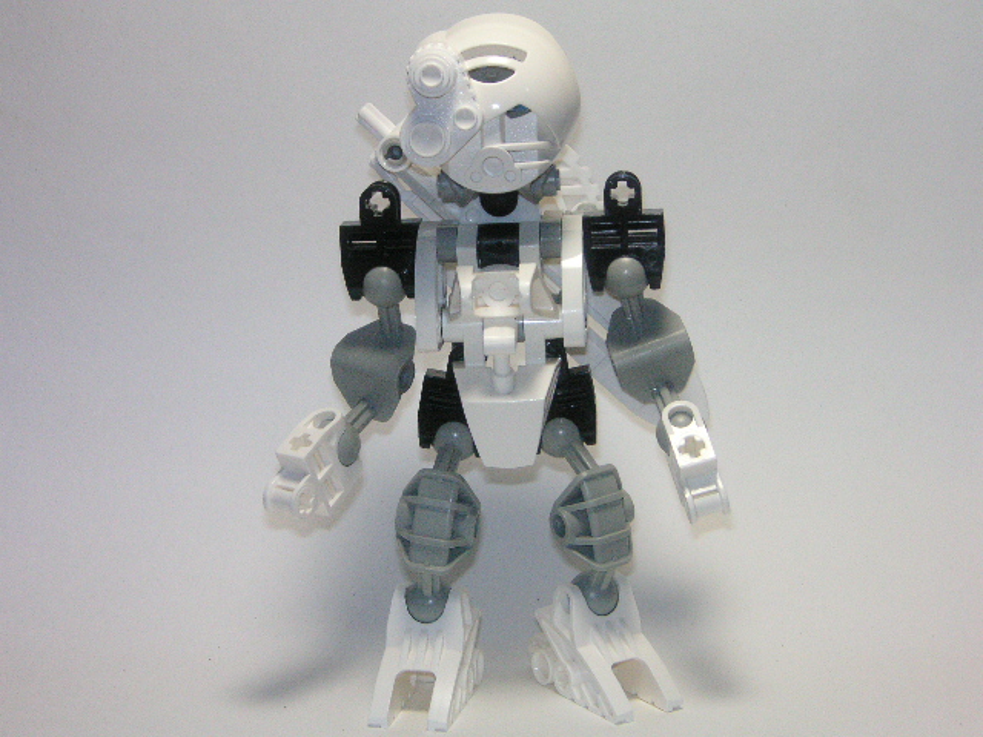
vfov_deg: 16.8
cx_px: 492
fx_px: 2499
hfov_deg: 22.3
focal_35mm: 88
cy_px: 368
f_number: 4.7
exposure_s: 1/125
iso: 160
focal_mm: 14.6
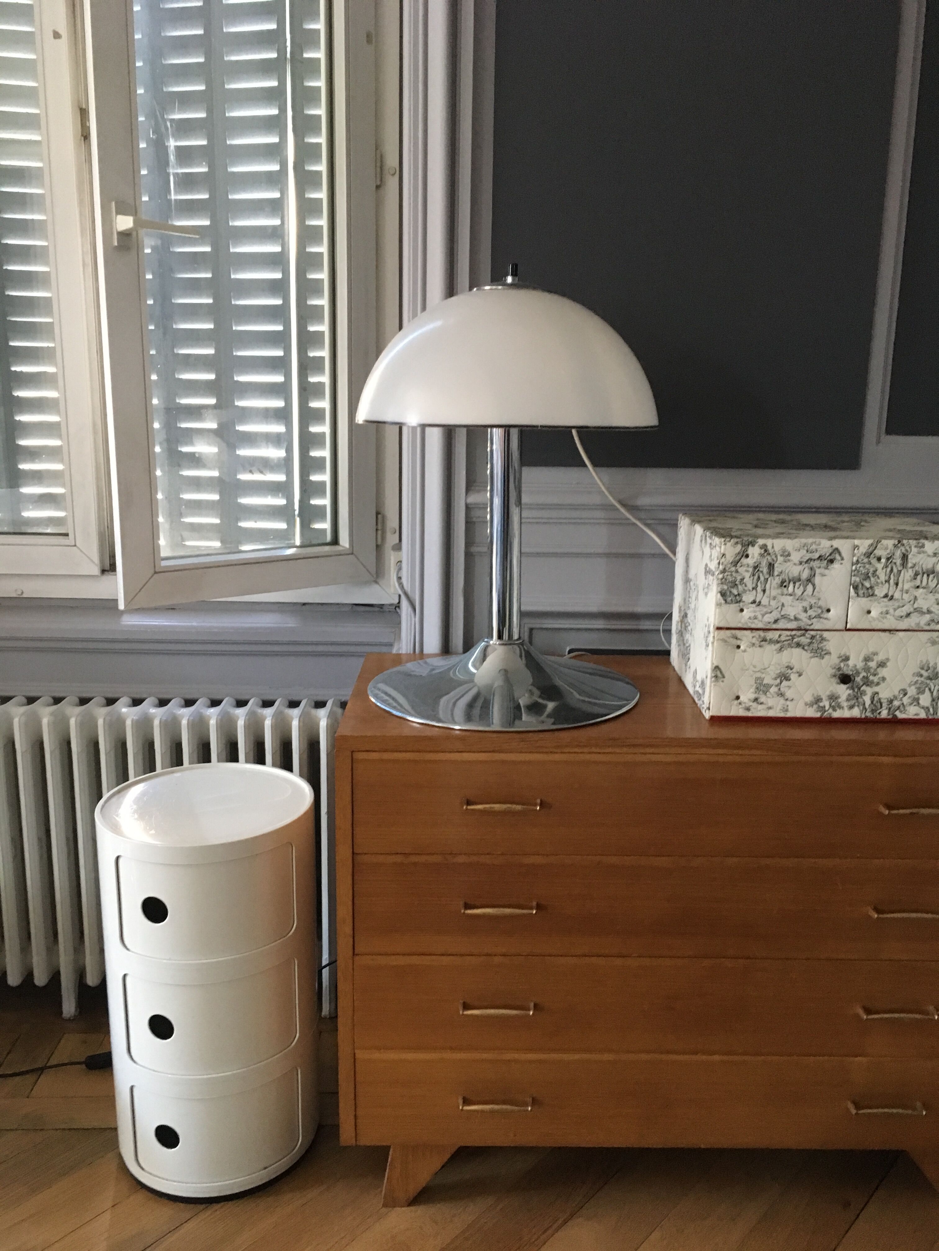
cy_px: 626
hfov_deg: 48.2
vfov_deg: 61.7
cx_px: 470
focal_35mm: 29
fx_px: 1049
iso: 200
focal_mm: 4.15
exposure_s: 1/17
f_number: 2.2
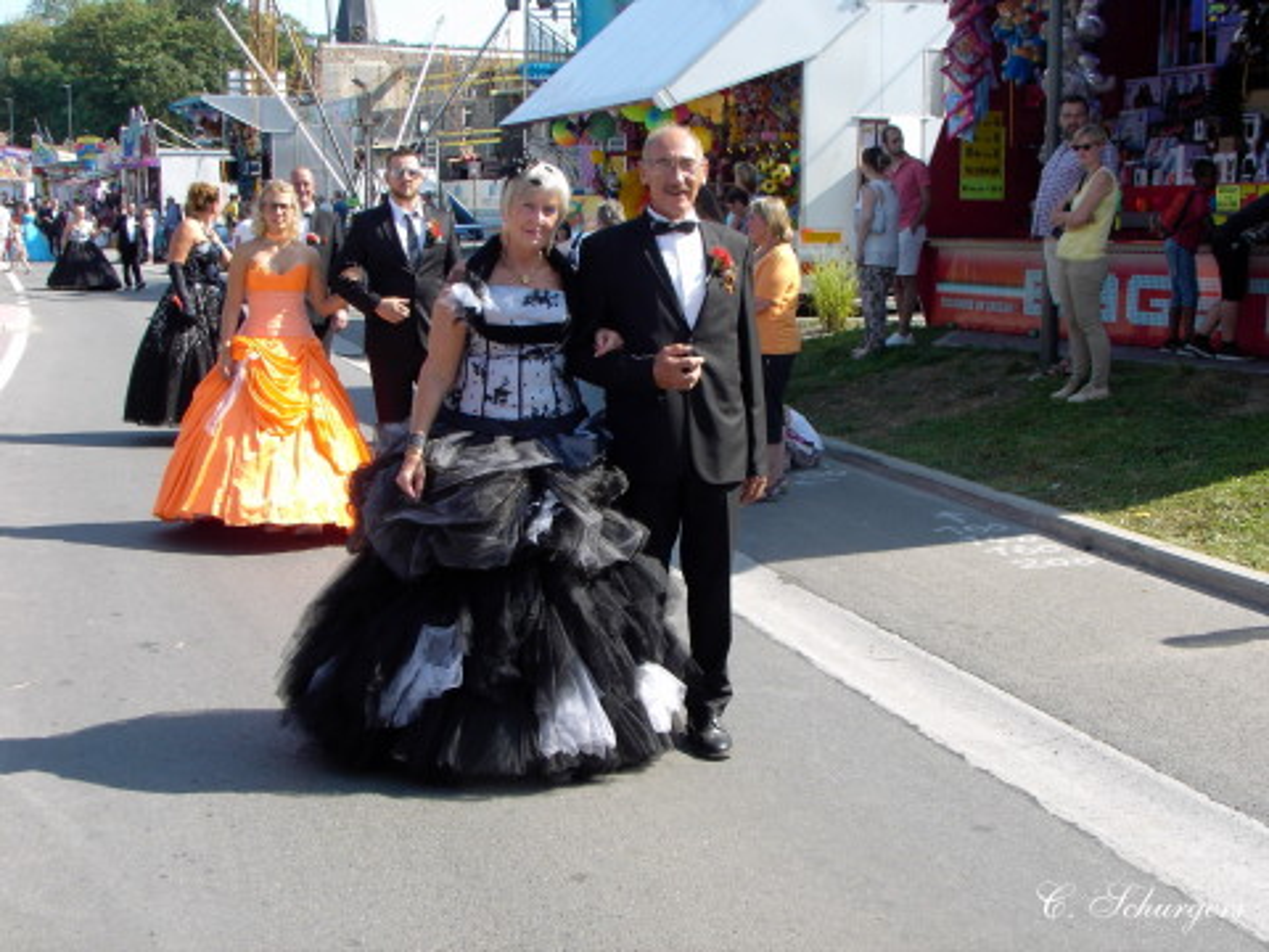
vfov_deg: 27.5
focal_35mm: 53
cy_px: 476
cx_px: 634
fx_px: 1943
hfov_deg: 36.2
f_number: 4.5
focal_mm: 8.2
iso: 70
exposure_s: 1/180
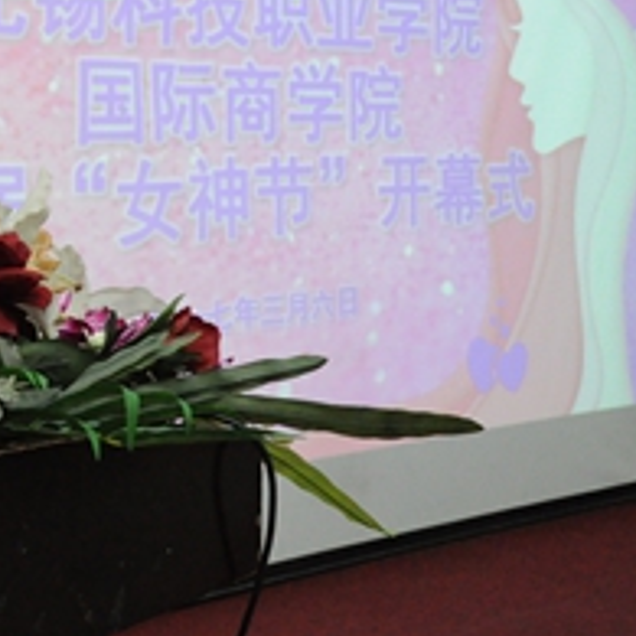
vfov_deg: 20.0
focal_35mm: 86
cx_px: -245
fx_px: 1788
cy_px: 145
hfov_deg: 18.4
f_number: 8
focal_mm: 24
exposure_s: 1/60
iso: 3200
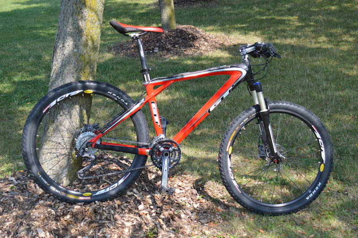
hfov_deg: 35.1
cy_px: 119
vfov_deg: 23.7
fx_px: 566
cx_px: 179
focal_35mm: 57
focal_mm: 38
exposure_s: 1/160
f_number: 6.3
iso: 100
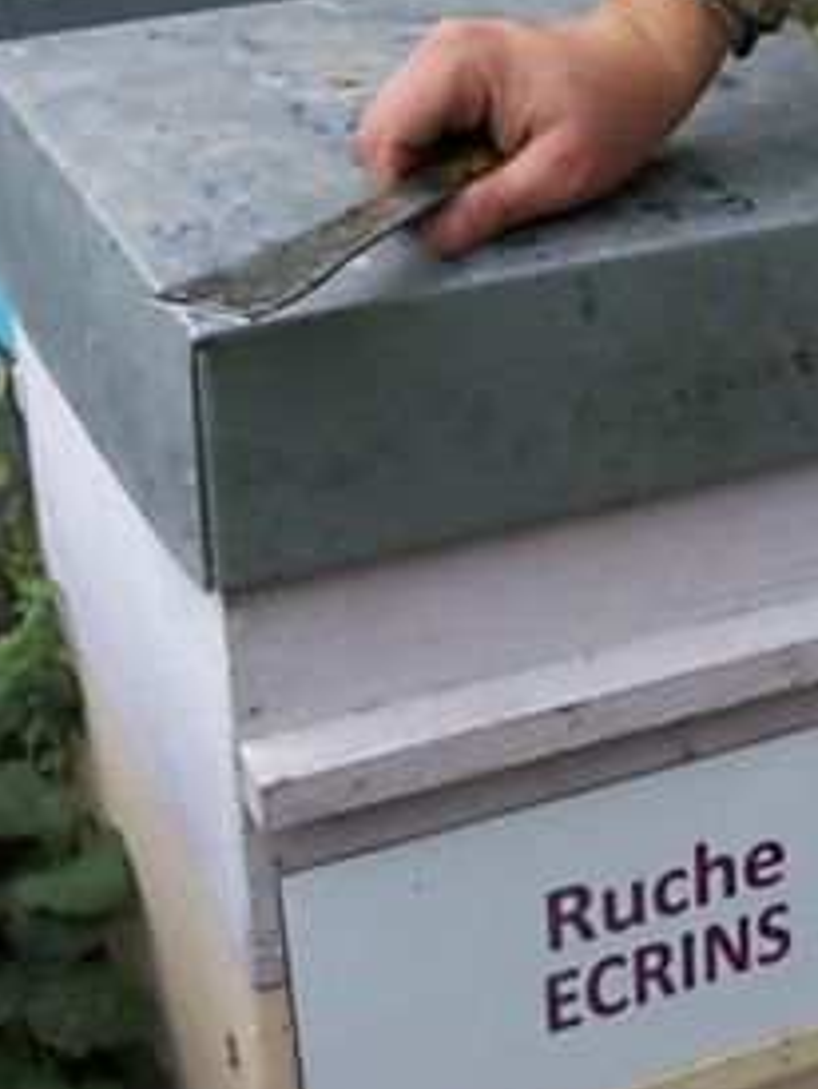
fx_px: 2202
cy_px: 437
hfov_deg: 20.9
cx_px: 572
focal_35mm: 70
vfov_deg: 27.7
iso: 80
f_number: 2.9
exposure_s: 1/60
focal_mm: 5.7
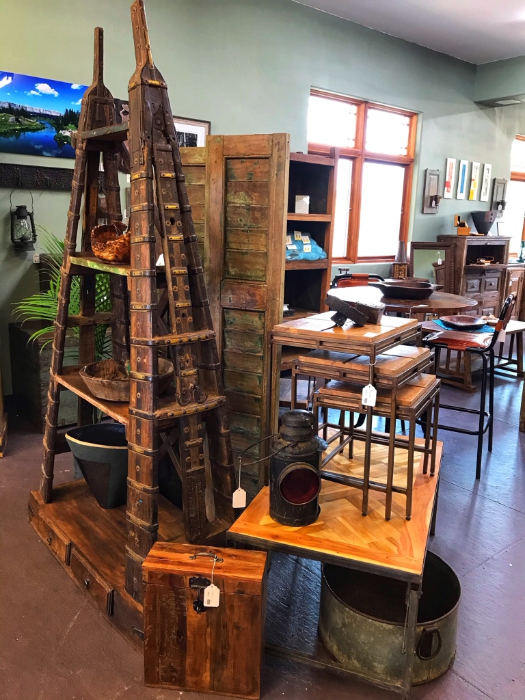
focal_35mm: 28
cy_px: 350
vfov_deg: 63.4
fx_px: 566
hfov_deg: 49.7
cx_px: 262
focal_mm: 3.99
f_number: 1.8
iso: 40
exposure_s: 1/30
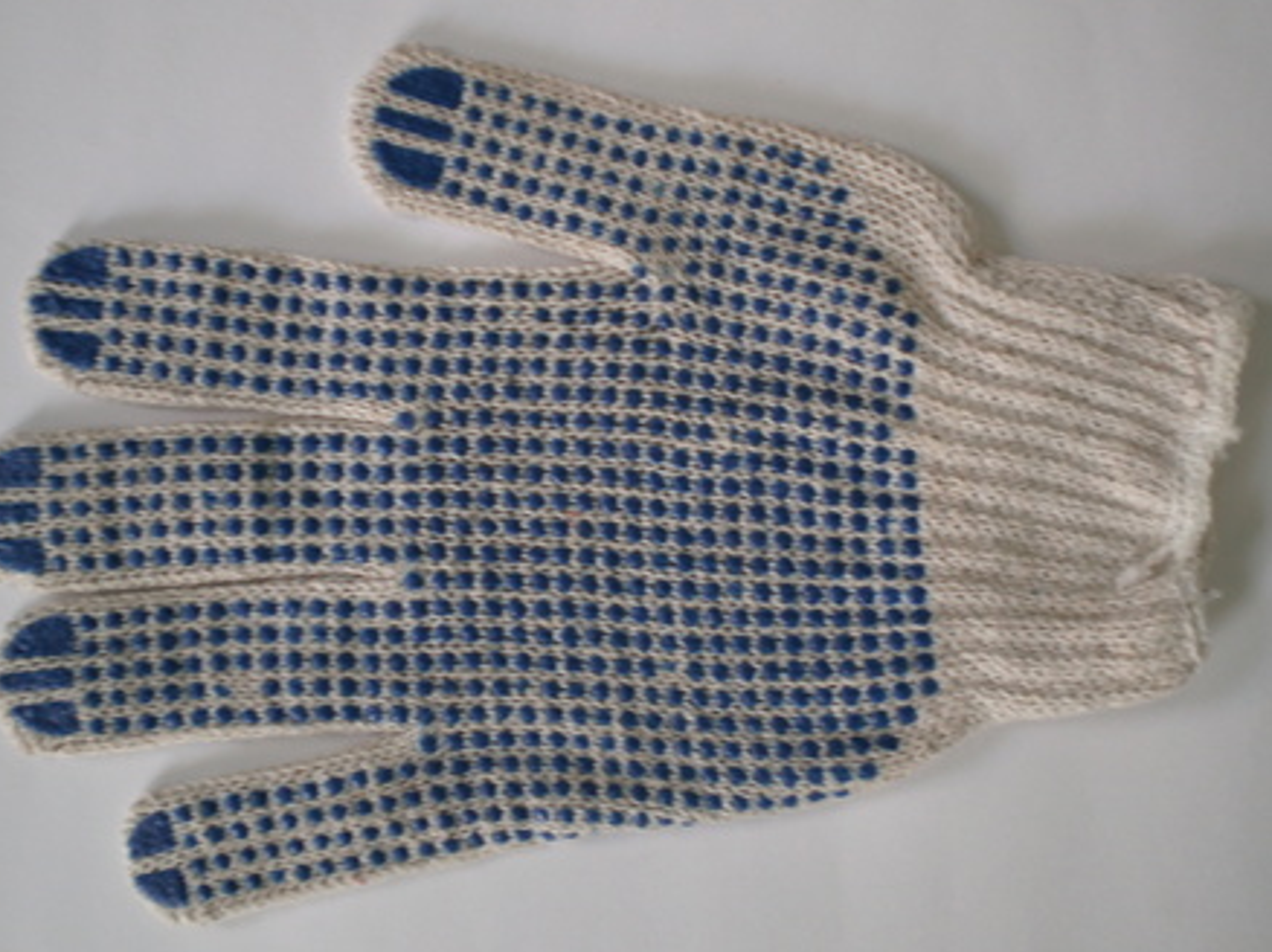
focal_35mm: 48
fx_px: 1763
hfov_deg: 39.7
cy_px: 454
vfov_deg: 30.2
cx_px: 621
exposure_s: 1/40
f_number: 3.5
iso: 100
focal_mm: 7.4
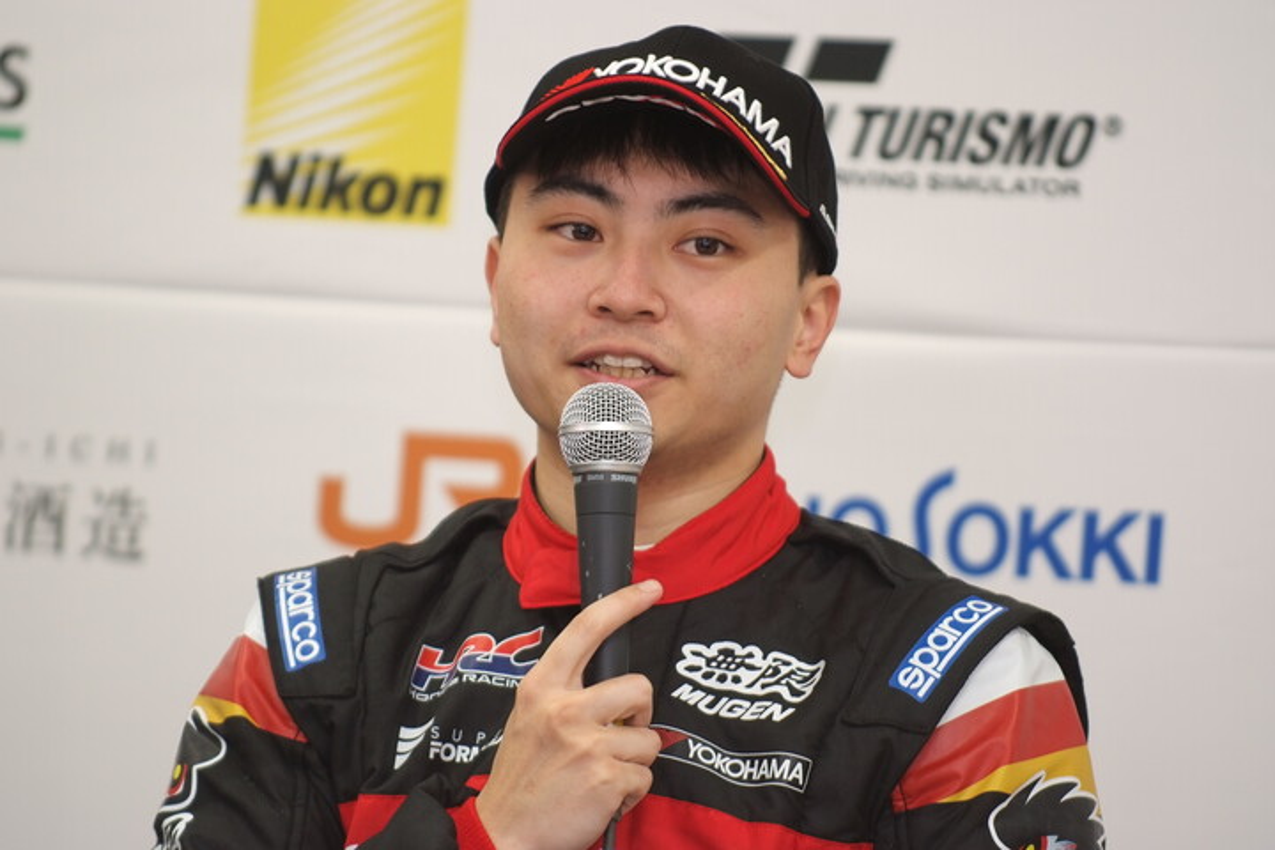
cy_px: 425
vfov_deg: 4.6
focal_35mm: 300
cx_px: 638
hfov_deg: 6.9
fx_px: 10624
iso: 400
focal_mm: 200
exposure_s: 1/90
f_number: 2.8
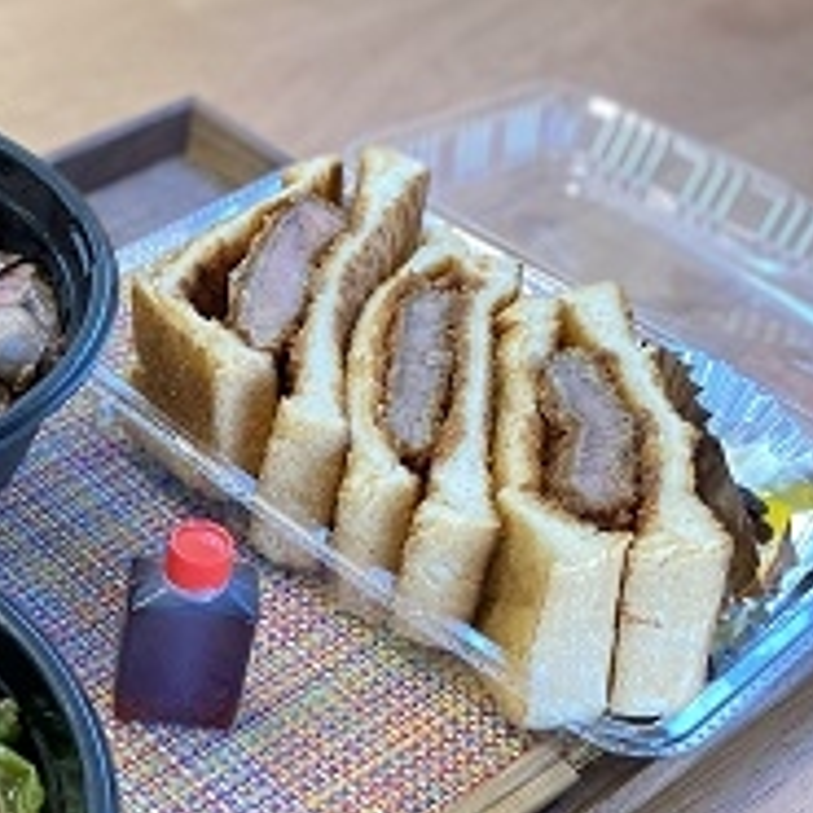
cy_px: 745
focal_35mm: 62
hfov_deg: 26.0
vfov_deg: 26.7
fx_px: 1647
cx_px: -35
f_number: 1.8
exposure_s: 1/60
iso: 160
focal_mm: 4.2
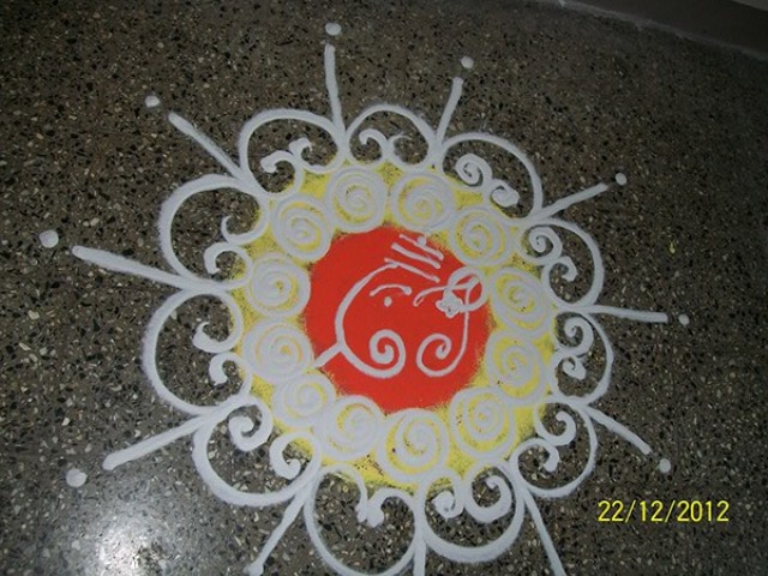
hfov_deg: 51.4
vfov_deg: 39.7
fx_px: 799
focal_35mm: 36
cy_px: 288
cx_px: 384
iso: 80
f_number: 2.7
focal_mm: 6
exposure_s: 1/30
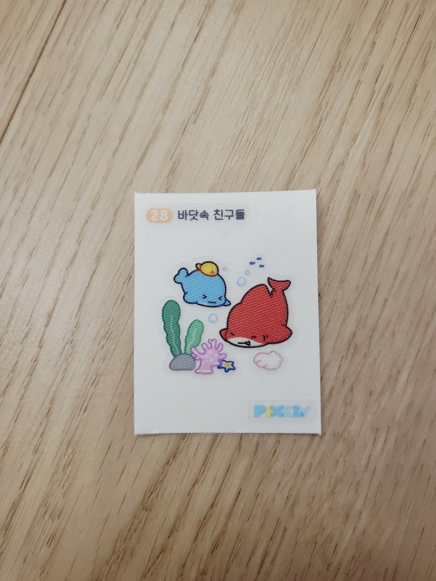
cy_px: 290
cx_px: 218
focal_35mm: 26
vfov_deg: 67.3
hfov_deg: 53.1
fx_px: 437
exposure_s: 1/40
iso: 400
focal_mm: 4.25
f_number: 1.8
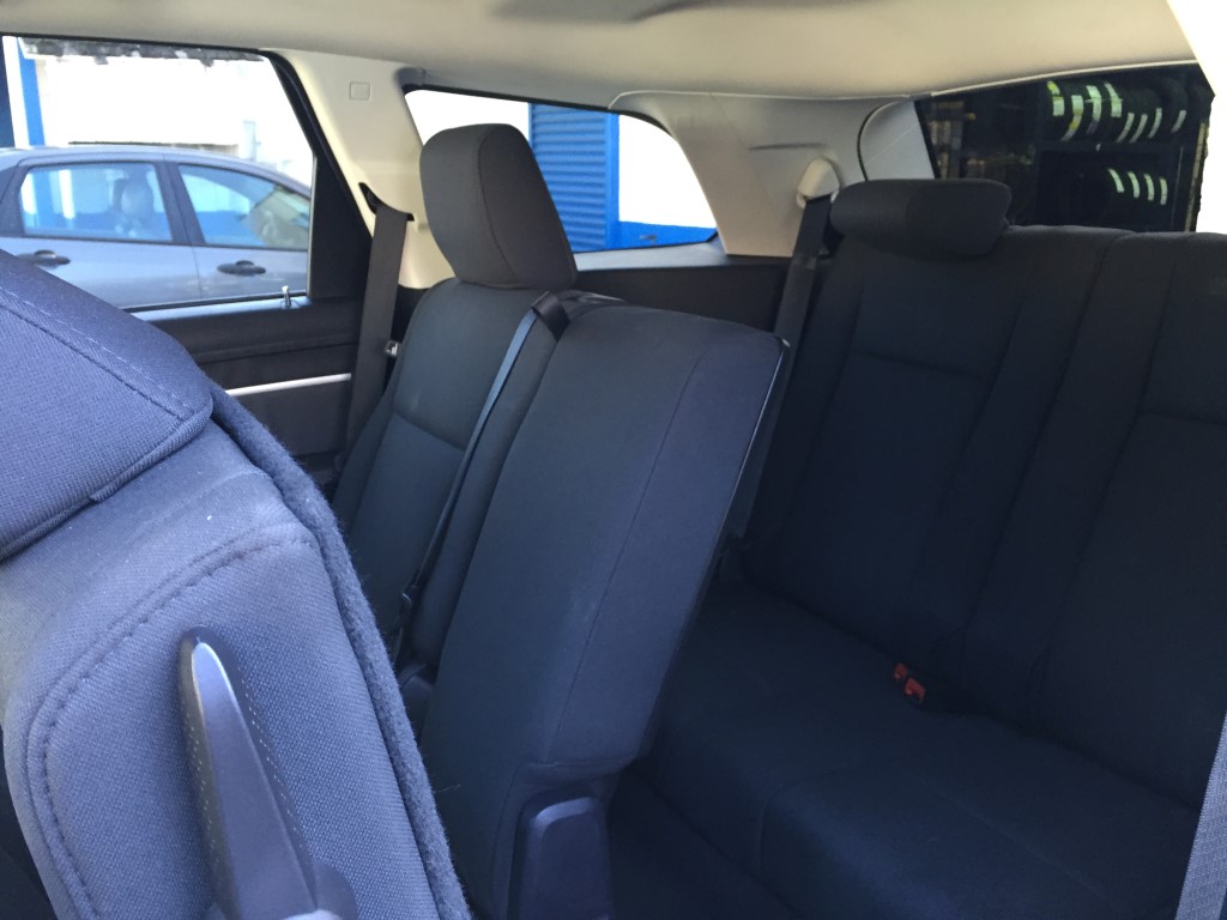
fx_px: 1028
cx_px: 614
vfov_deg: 48.2
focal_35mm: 29
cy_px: 460
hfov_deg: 61.7
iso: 125
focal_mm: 4.15
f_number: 2.2
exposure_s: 1/30
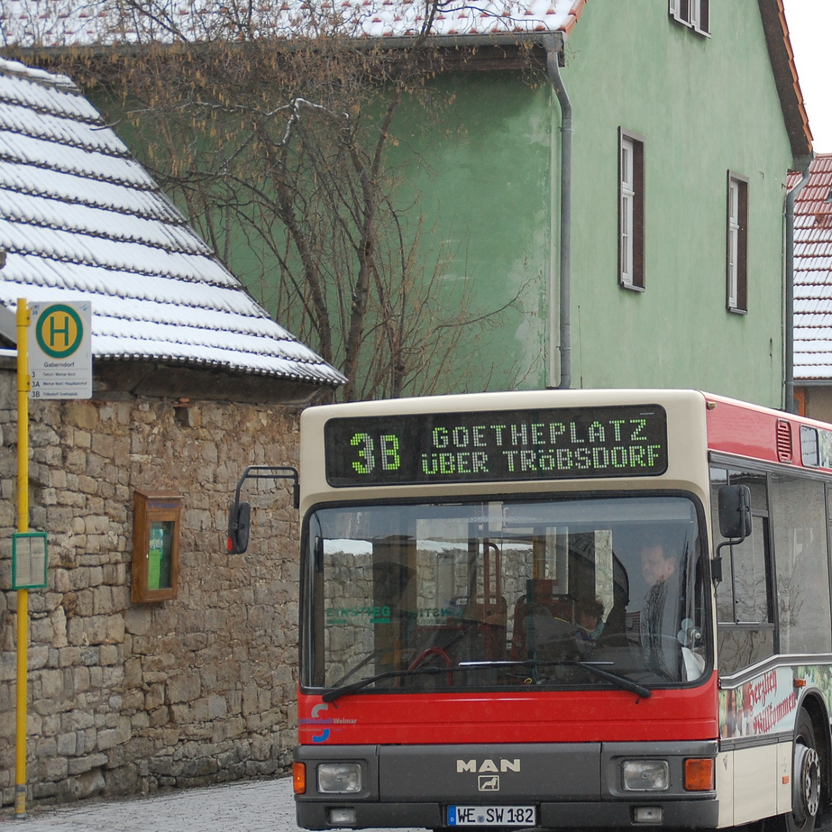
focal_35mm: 112
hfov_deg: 15.5
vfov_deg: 15.5
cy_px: 480
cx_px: 562
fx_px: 3046
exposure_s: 1/800
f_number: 4.8
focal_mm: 50
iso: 400
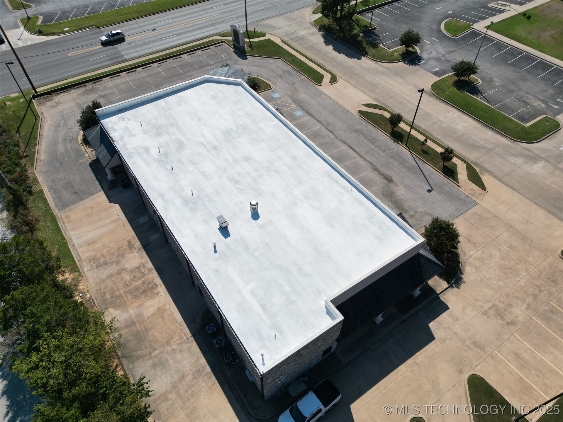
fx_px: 390
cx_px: 282
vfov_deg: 56.8
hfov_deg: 71.6
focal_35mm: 24
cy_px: 211
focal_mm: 6.72
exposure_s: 1/6400
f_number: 1.7
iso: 200
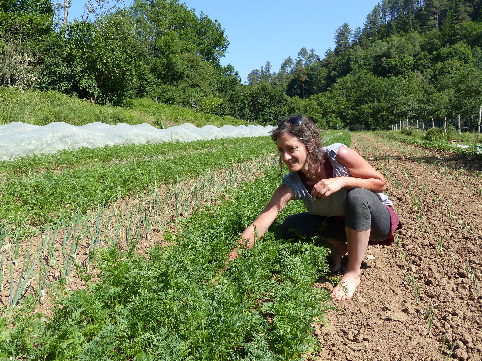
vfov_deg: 44.2
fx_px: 446
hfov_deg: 56.8
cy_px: 180
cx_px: 241
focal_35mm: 32
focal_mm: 5.8
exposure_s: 1/640
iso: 100
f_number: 4
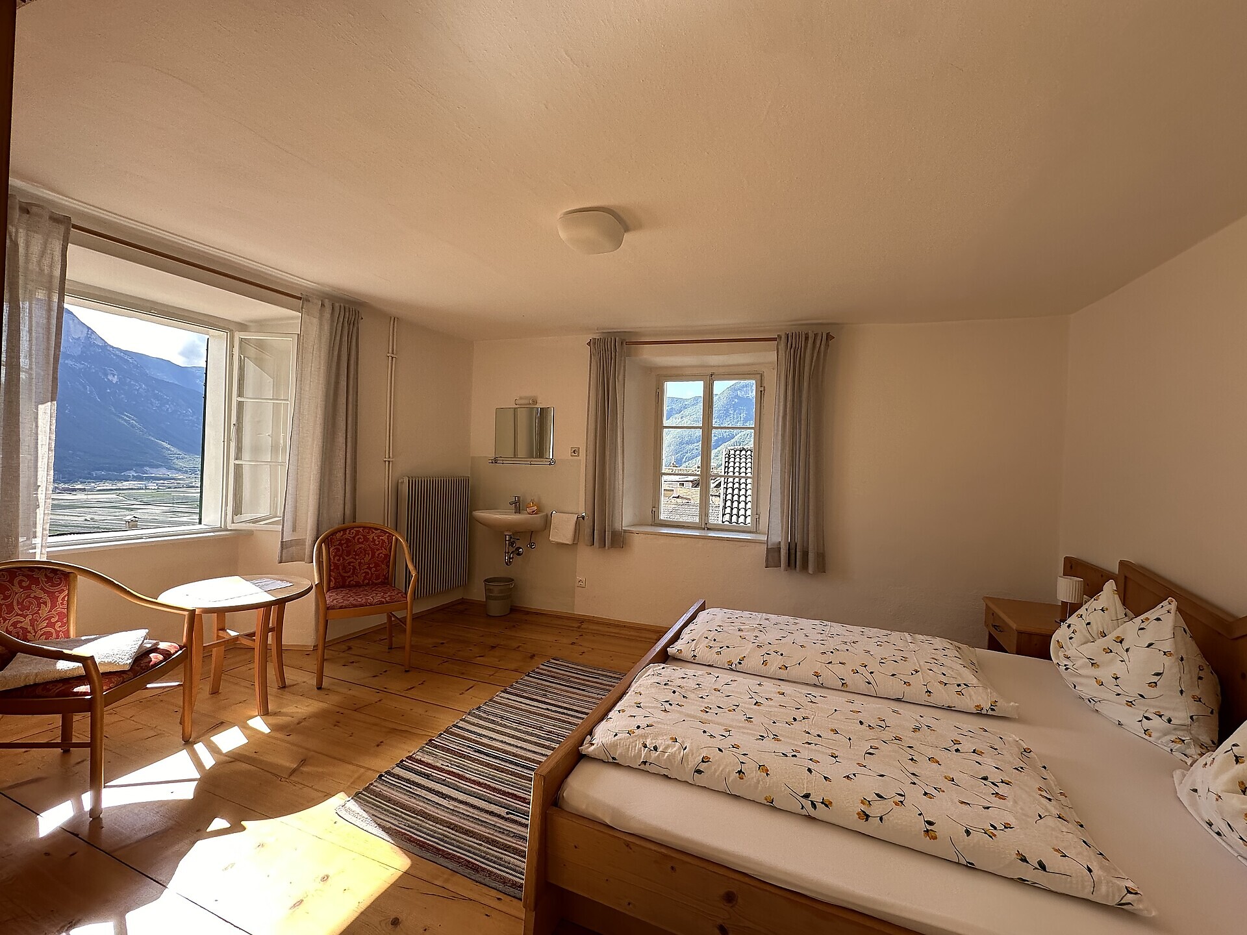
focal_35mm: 14
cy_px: 468
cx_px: 624
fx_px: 504
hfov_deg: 102.1
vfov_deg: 85.7
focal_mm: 2.22
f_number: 2.2
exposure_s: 1/203
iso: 40
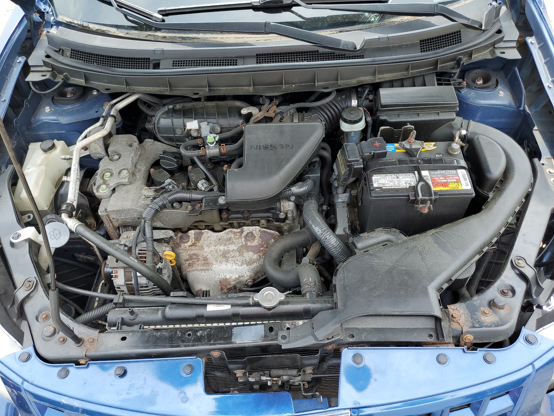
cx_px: 277
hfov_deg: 67.3
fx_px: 416
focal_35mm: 26
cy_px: 208
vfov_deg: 53.1
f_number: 1.5
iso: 50
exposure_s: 1/526
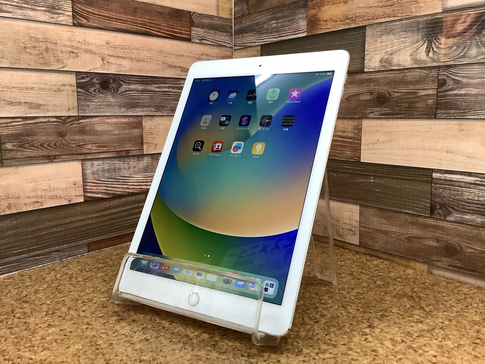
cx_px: 242
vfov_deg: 45.4
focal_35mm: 31
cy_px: 182
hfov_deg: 58.4
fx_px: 434
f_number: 2.4
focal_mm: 3.3
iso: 200
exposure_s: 1/60
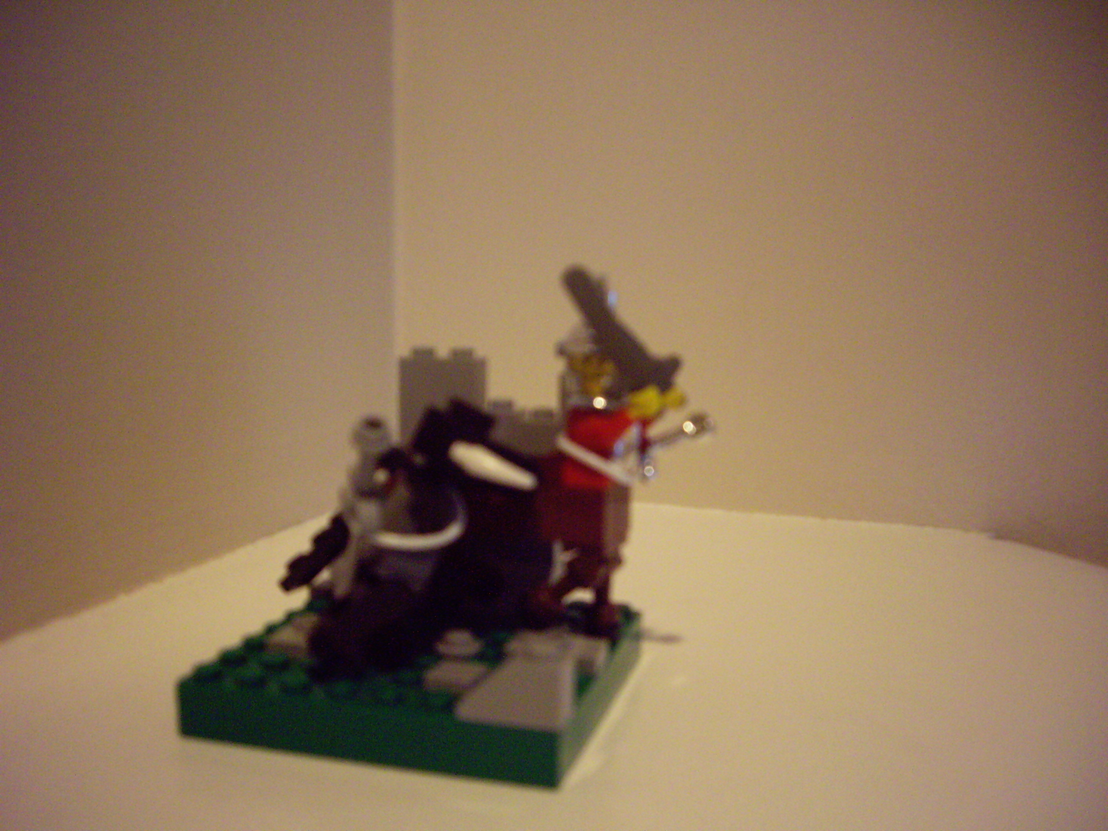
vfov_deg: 37.7
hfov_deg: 49.0
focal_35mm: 38
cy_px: 416
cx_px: 554
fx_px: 1216
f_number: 2.7
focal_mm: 6.2
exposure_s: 1/30
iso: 400
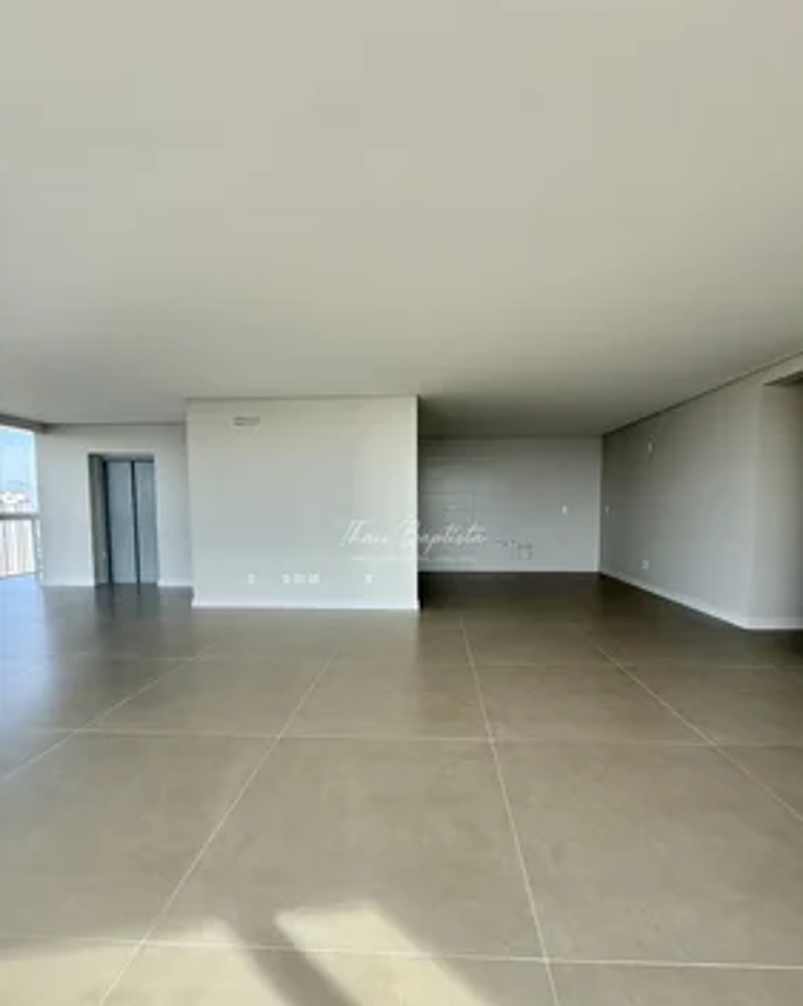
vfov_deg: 96.7
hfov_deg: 83.9
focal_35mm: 15
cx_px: 412
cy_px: 540
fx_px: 446
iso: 50
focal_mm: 2.22
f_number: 2.2
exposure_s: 1/99
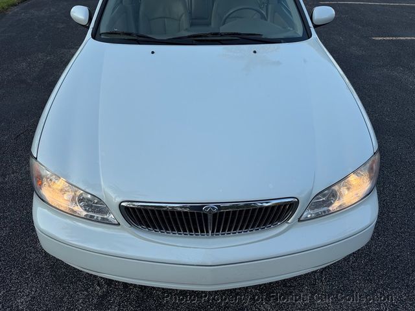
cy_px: 156
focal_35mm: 24
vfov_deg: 56.8
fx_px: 288
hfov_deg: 71.6
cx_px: 208
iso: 80
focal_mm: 6.76
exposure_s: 1/909
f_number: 1.78
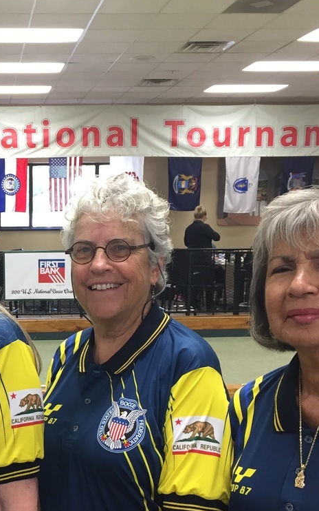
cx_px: 13
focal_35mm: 53
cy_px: 323
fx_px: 737
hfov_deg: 23.6
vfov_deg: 37.9
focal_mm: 4.15
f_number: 2.2
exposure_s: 1/30
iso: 80
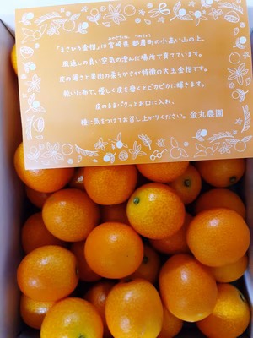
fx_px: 263
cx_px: 126
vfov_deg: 65.3
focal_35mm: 27
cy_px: 169
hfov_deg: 51.4
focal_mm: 3.6
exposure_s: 1/24
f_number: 1.9
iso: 640
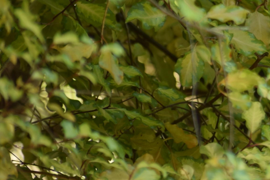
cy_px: 86
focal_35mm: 1208
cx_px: 523
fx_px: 9063
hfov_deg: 1.7
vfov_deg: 1.1
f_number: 5.3
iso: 100
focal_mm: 185
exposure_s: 1/80
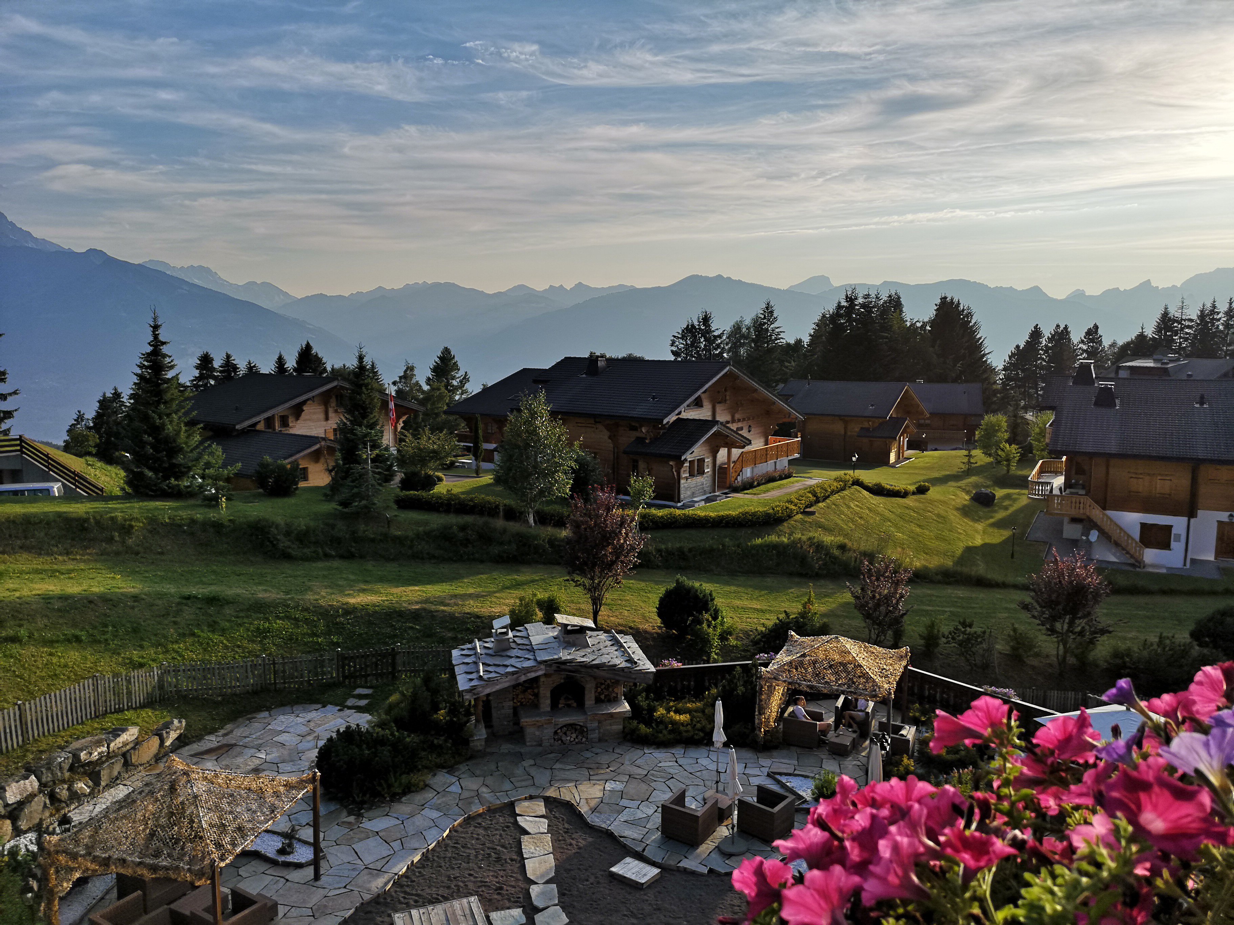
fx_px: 963
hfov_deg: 65.3
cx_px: 617
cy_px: 462
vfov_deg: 51.4
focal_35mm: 27
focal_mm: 3.95
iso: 50
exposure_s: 1/3145
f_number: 1.8
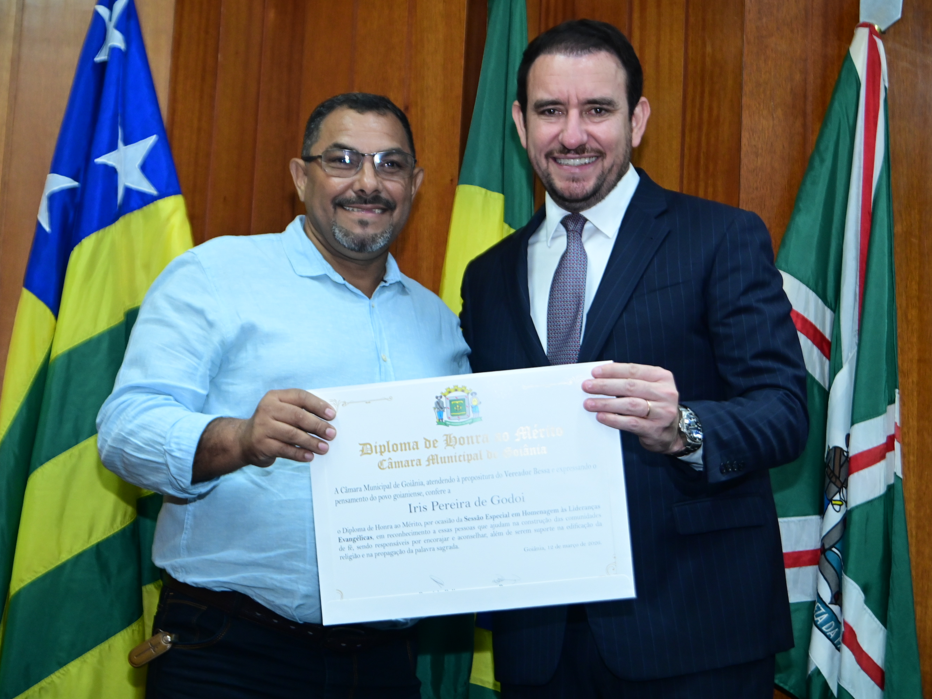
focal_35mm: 71
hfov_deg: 27.4
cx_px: 476
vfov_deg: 20.7
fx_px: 1911
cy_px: 350
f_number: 6.3
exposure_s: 1/125
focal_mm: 65
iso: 3200
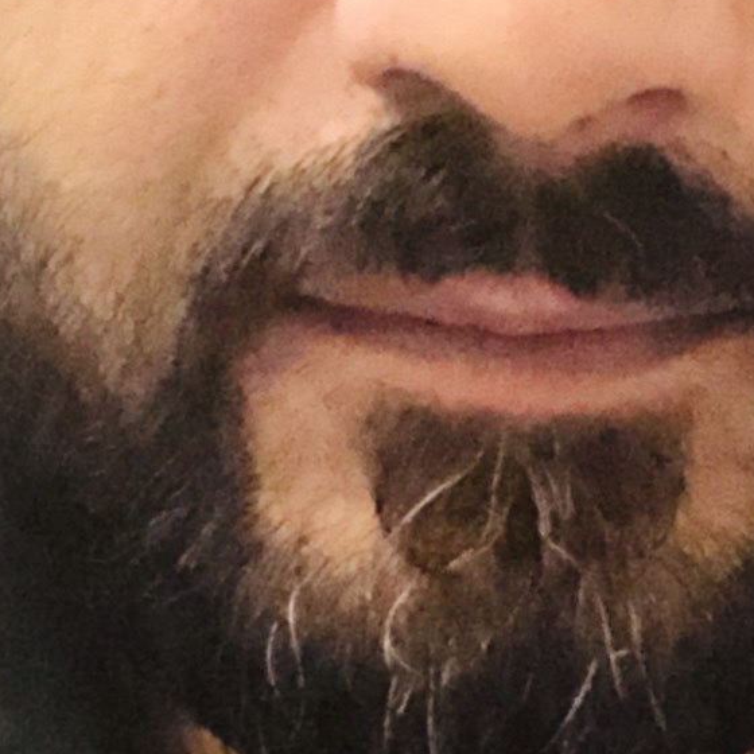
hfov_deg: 11.2
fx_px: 3844
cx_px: 345
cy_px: 530
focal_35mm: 156
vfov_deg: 11.2
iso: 1600
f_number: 2.2
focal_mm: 2.87
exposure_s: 1/17
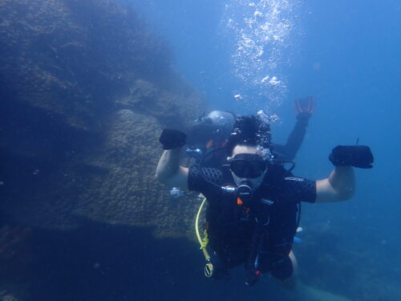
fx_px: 290
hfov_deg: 69.4
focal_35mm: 25
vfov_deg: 54.9
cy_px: 150
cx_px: 200
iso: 100
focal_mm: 4.5
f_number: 2.8
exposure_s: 1/320
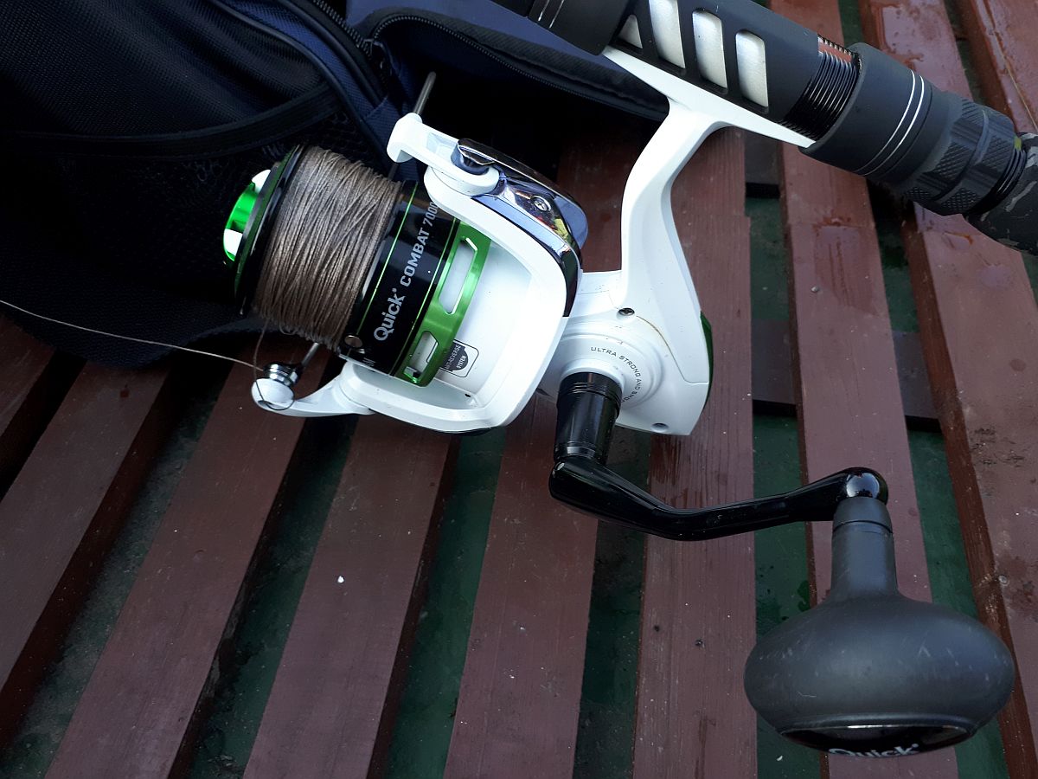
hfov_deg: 65.3
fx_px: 810
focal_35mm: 27
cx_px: 519
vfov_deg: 51.4
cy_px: 390
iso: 80
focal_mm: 3.6
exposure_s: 1/100
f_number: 1.9
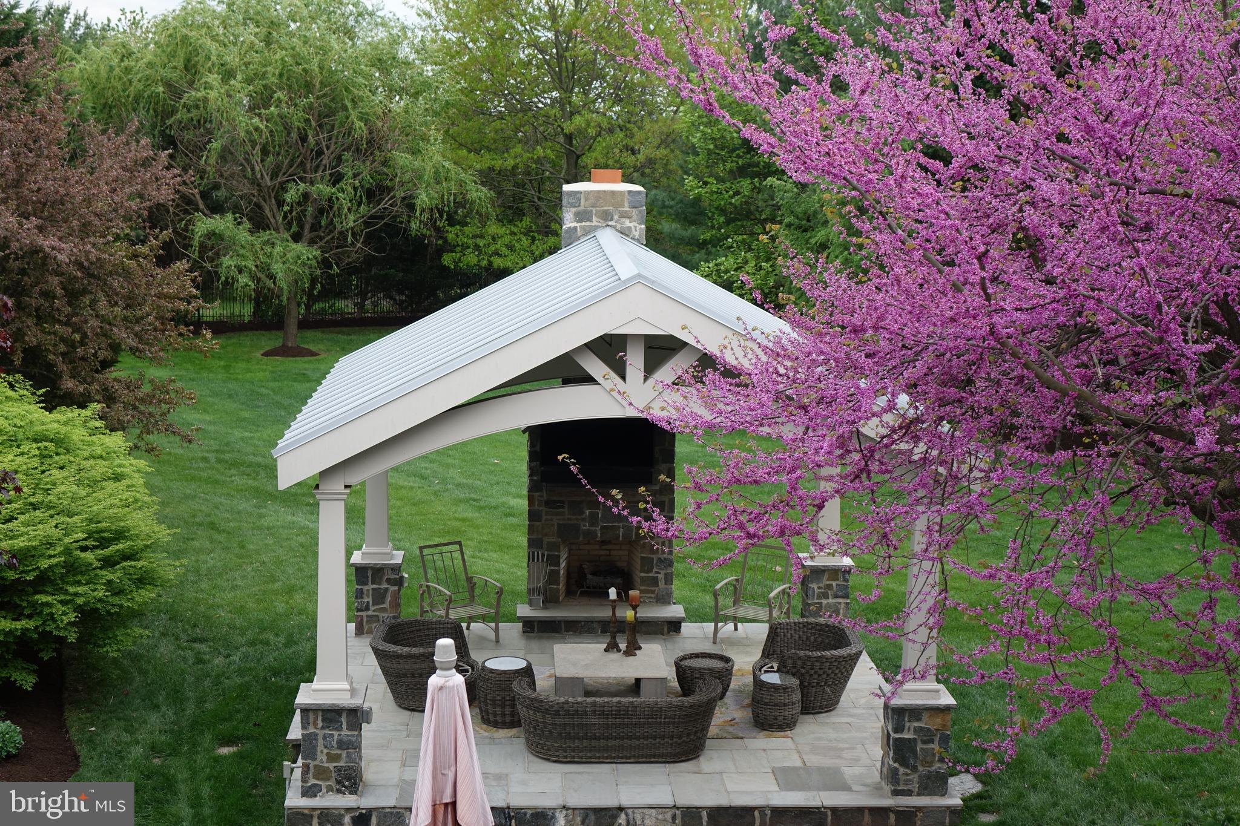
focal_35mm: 55
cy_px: 413
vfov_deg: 24.6
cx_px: 620
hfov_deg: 36.2
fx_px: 1894
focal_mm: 20.19
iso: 125
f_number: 4
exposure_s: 1/200
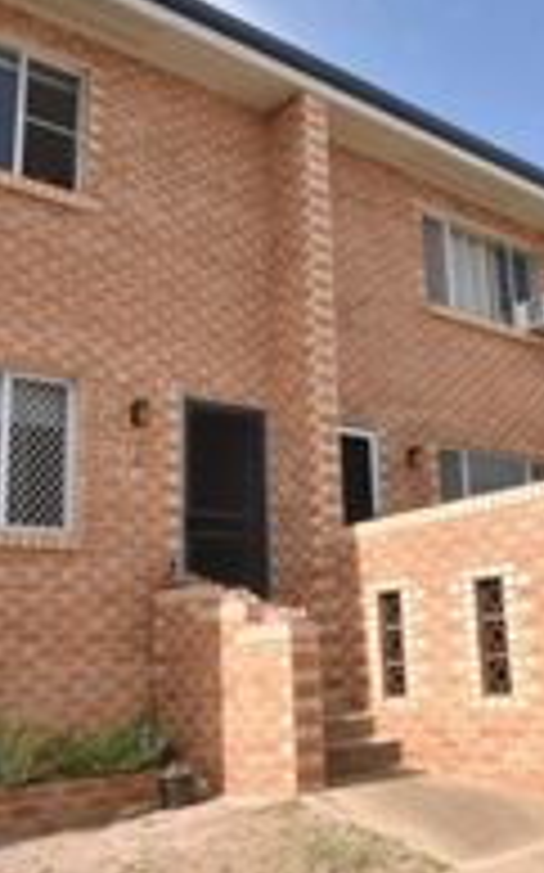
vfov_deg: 52.8
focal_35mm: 37
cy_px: 434
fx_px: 879
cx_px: 400
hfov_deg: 33.8
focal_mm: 10
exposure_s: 1/200
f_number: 22
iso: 1000
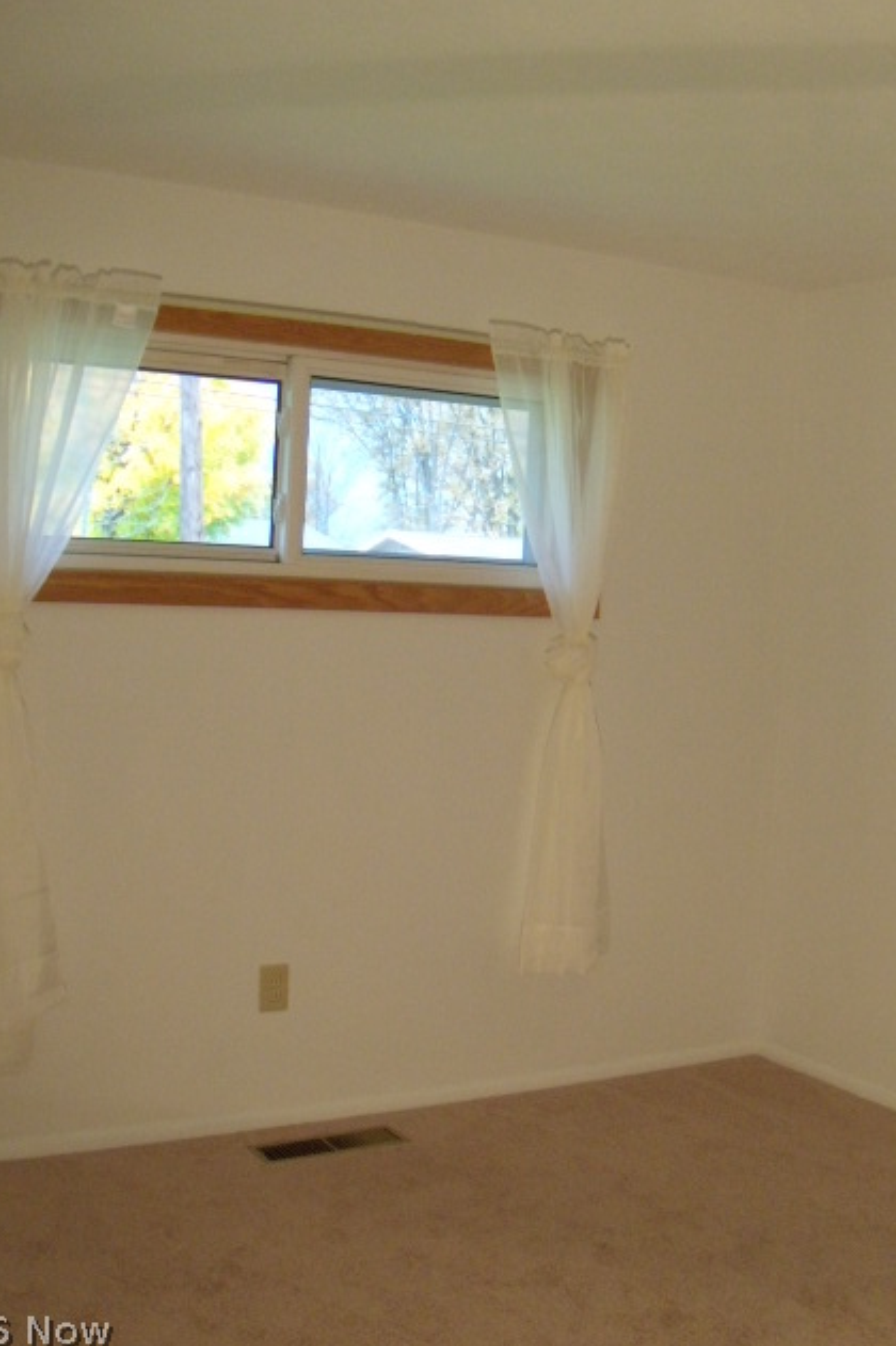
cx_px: 435
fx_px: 1420
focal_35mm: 38
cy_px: 678
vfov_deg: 50.7
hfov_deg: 35.0
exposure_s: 1/60
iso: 400
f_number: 3.6
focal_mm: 6.4
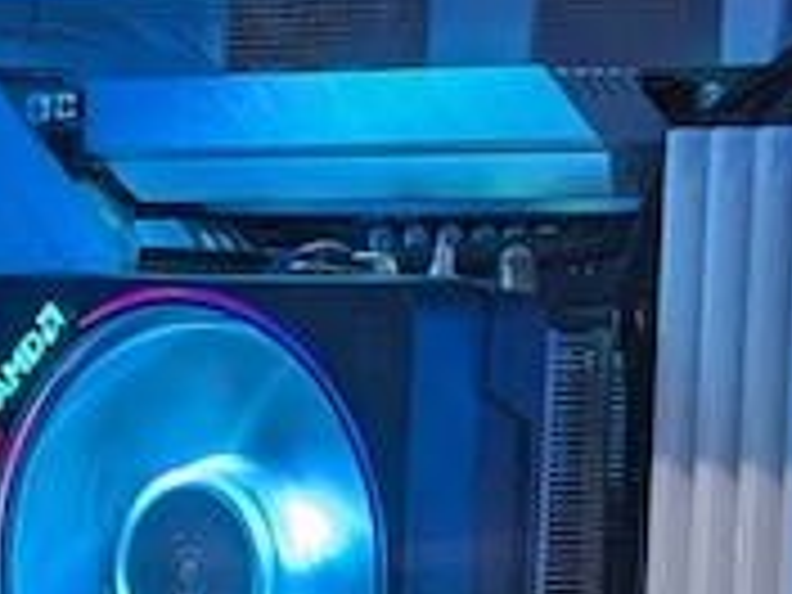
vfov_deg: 7.4
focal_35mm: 196
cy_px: 922
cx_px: -297
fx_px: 4484
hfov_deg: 9.9
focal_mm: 4.38
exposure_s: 1/50
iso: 49
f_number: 1.73
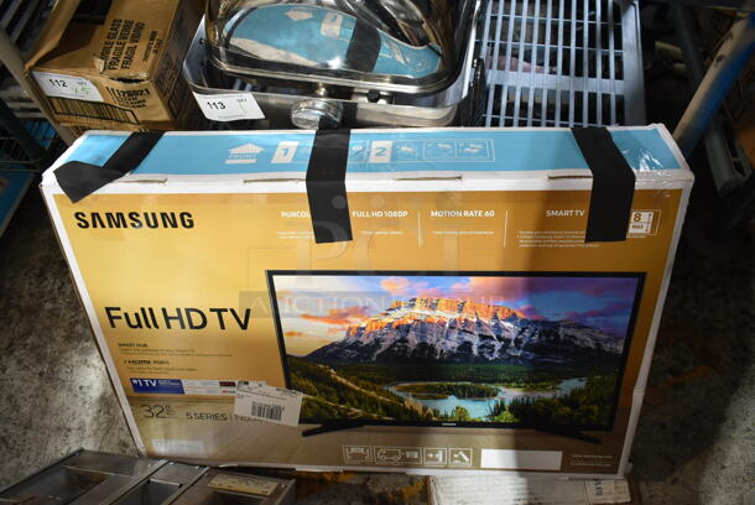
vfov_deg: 43.7
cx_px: 378
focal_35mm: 30
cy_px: 252
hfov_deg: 61.9
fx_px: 630
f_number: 3.5
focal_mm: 20
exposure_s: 1/60
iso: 1000
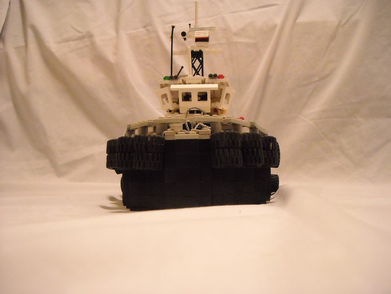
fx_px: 396
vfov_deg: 40.7
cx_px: 196
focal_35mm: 35
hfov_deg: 52.6
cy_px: 147
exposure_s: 1/19
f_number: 2.8
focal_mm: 5.7
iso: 800
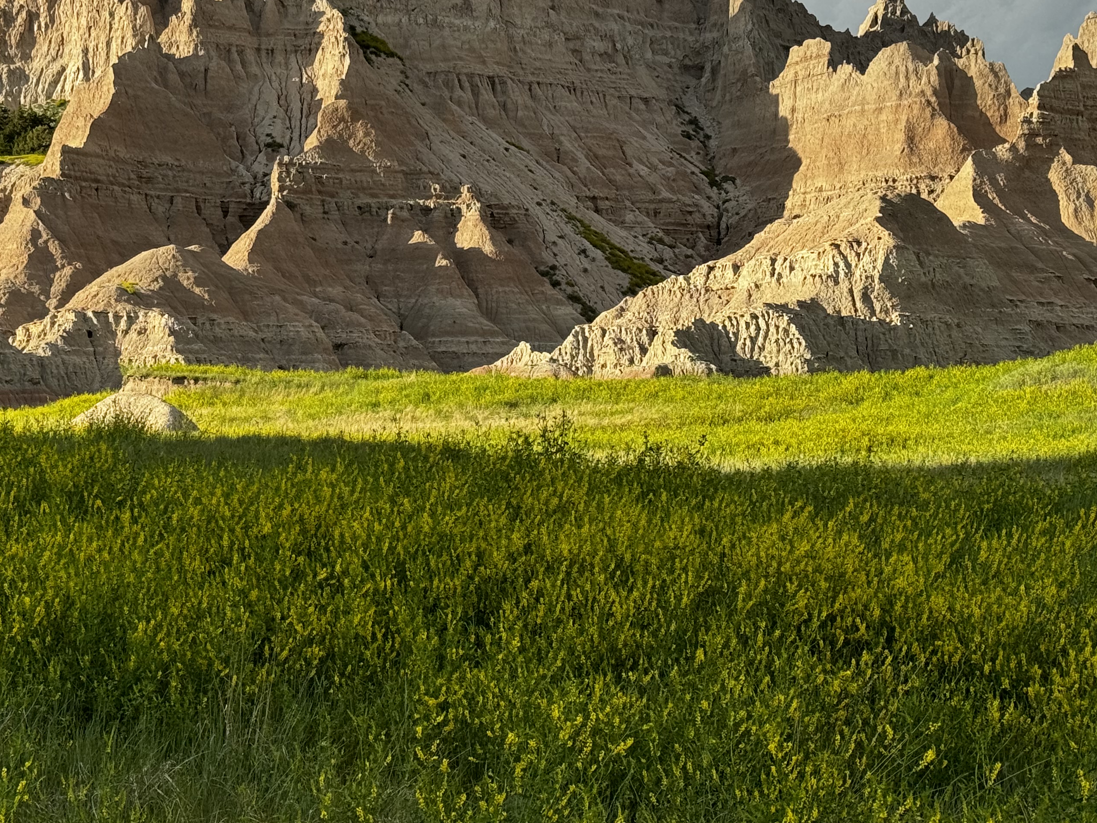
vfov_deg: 19.3
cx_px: 287
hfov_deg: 25.4
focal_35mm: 76
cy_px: 289
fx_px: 2408
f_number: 1.78
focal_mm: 6.76
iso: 64
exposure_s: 1/1458
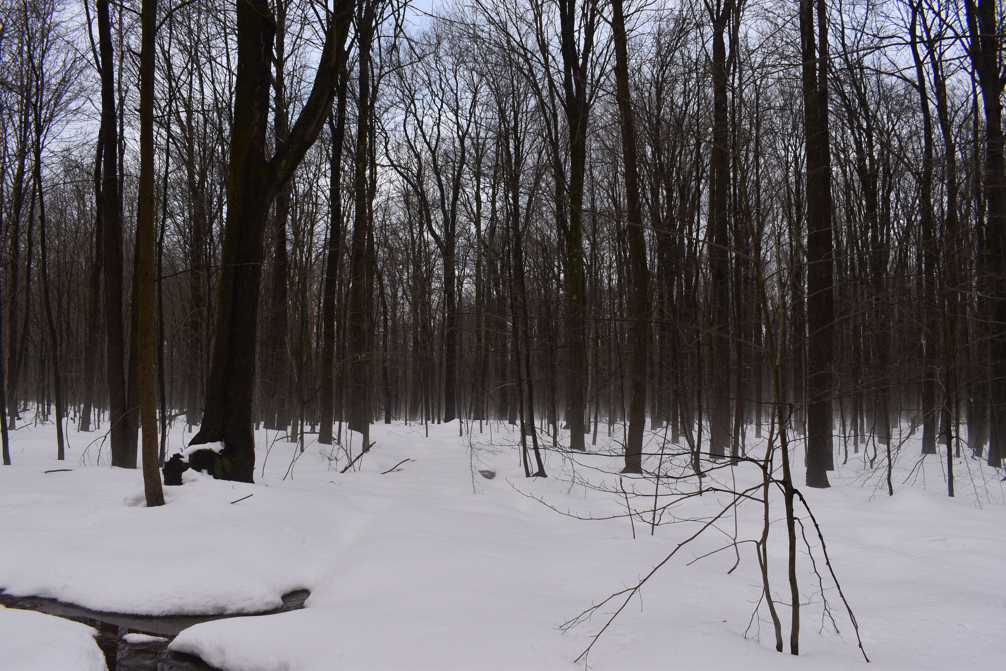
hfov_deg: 67.4
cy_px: 336
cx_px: 503
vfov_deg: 48.0
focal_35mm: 27
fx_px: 755
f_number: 8
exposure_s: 1/250
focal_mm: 18
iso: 220
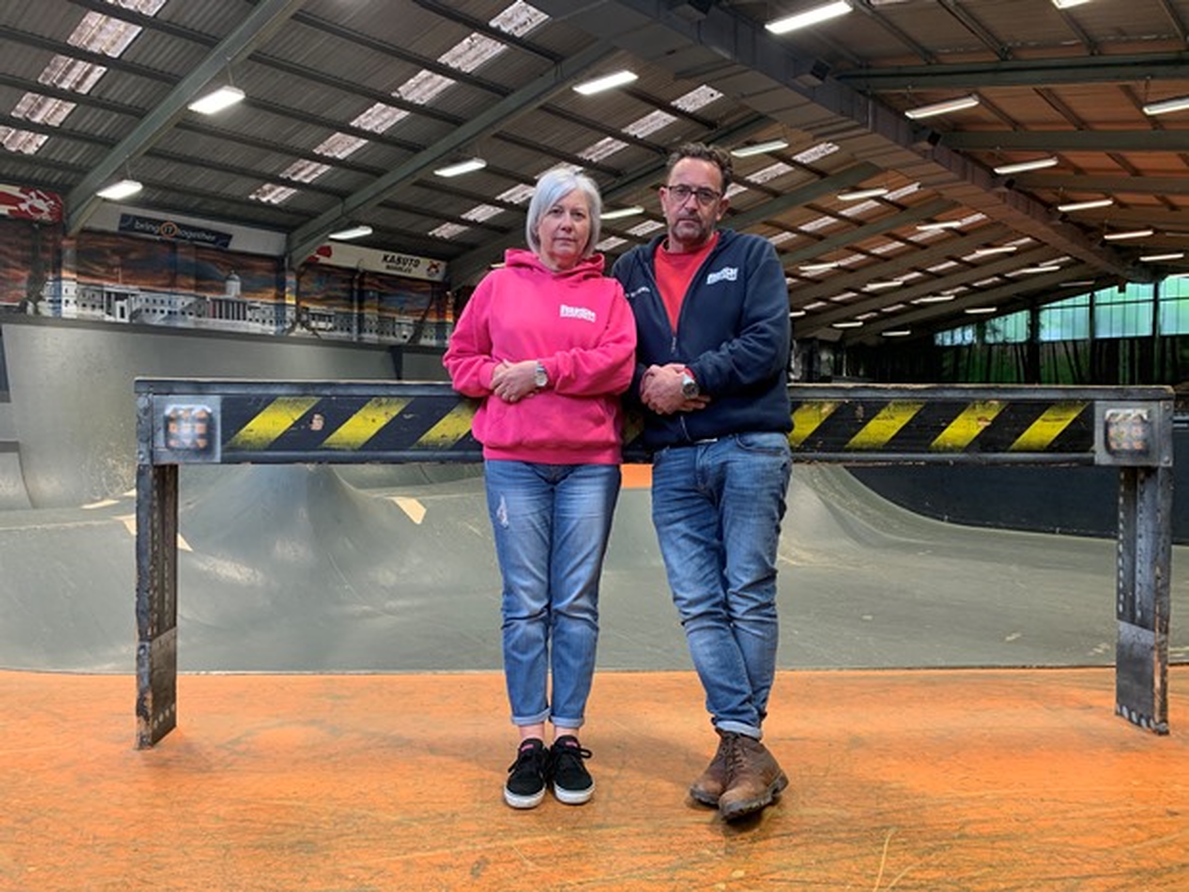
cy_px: 446
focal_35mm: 26
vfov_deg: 53.1
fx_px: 893
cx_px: 594
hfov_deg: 67.3
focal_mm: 4.25
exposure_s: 1/50
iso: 100
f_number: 1.8
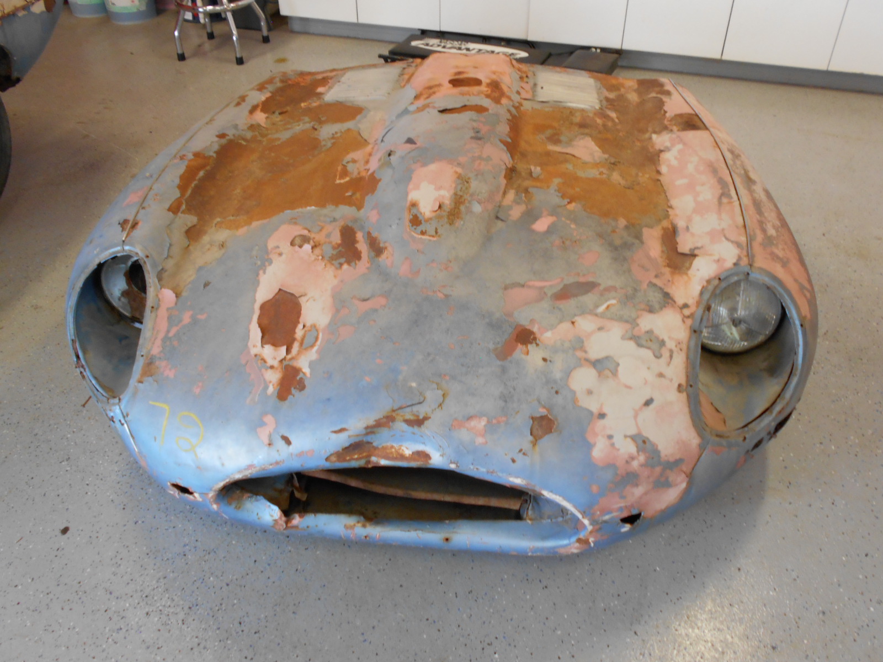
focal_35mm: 28
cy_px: 331
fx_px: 714
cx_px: 442
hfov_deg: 63.4
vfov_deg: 49.7
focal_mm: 5.1
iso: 220
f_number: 3.4
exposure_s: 1/30
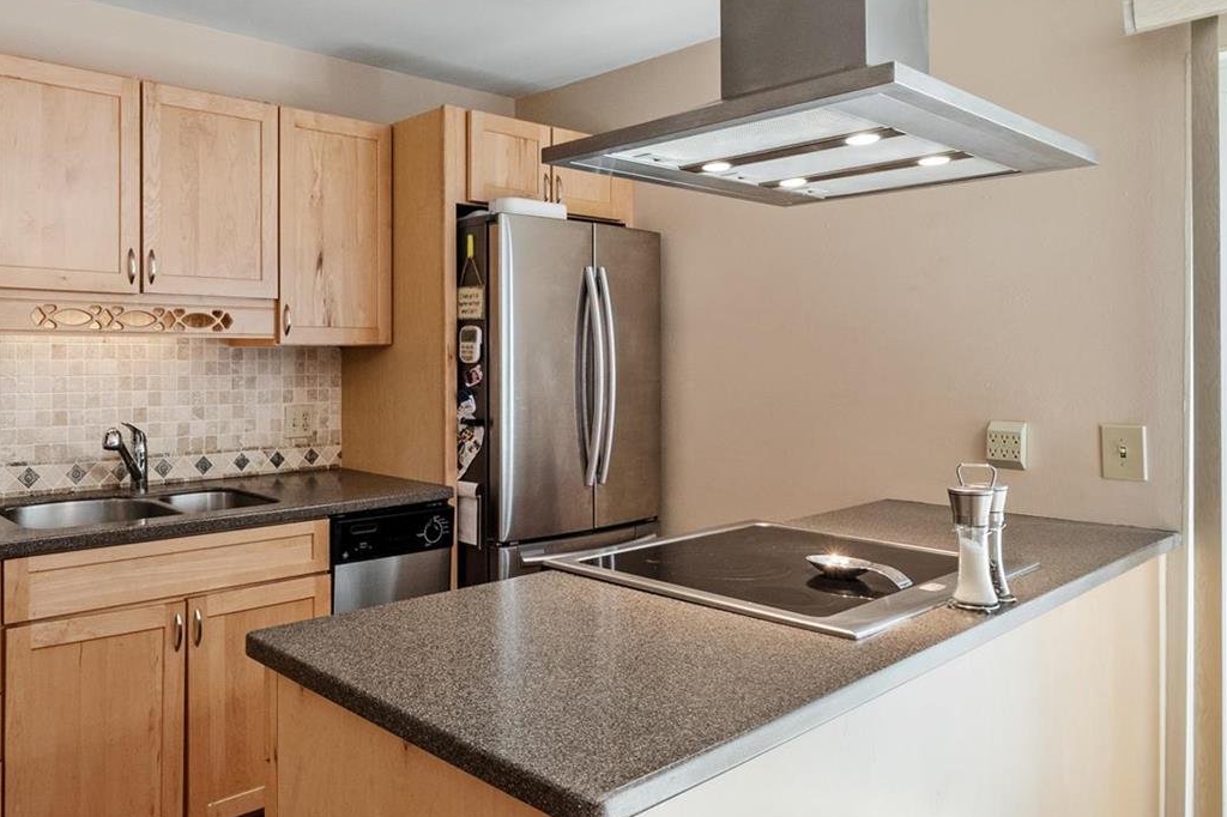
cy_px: 397
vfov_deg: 51.2
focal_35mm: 25
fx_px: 852
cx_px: 361
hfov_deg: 68.4
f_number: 8
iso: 400
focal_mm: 8
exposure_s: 1/10
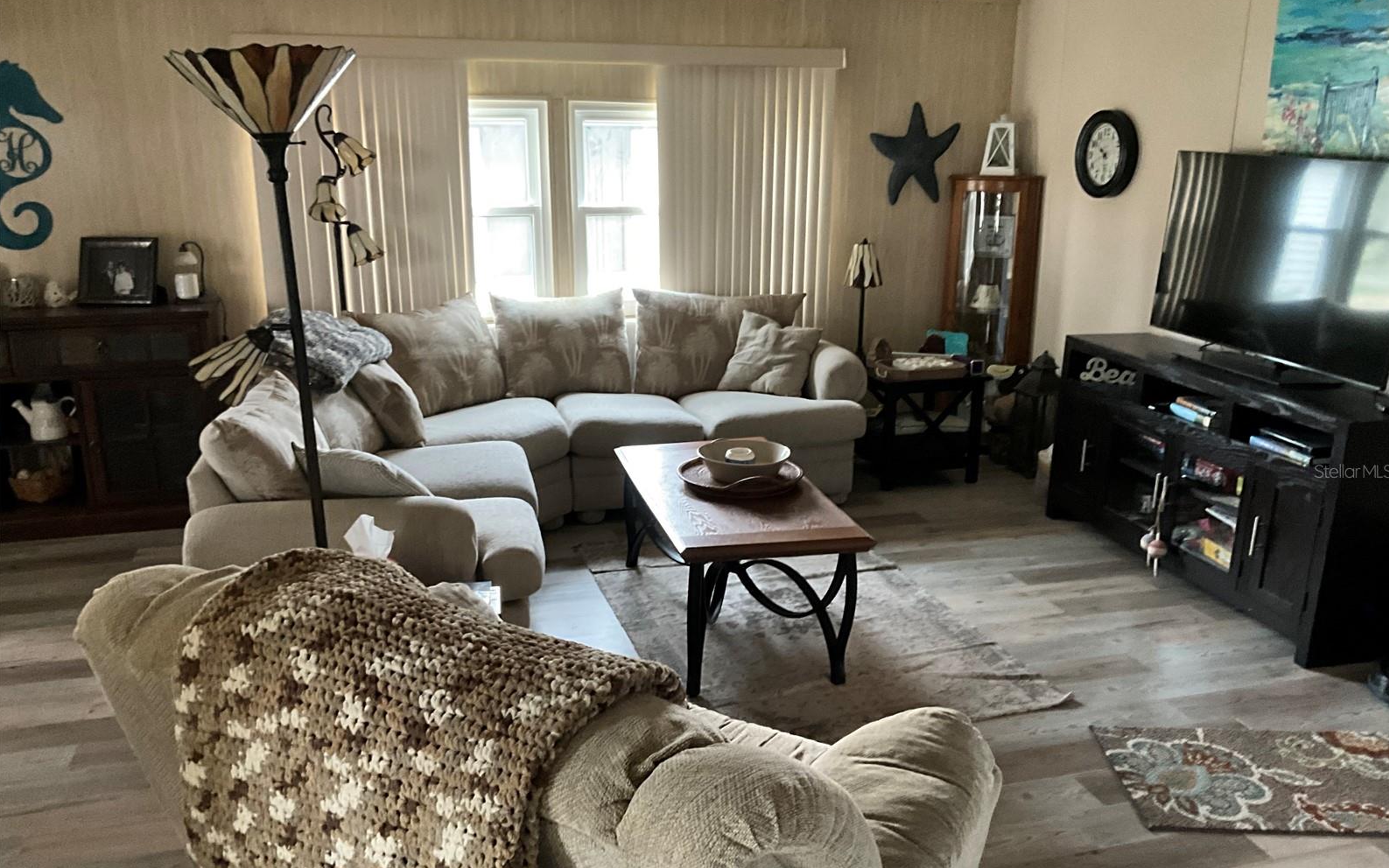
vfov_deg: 40.6
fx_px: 1174
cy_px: 471
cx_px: 697
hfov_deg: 61.2
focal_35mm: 31
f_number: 1.8
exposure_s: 1/40
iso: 320
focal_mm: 3
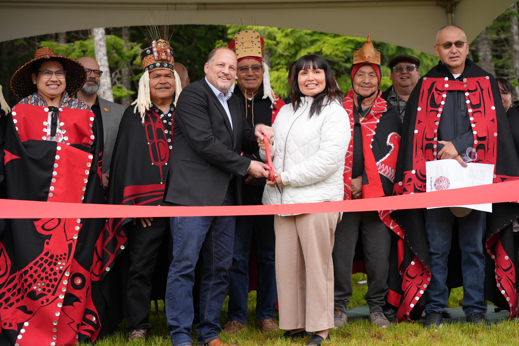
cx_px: 260
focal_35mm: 70
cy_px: 173
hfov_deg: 28.8
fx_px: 1009
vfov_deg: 19.5
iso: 100
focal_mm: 70
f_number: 4
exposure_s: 1/160
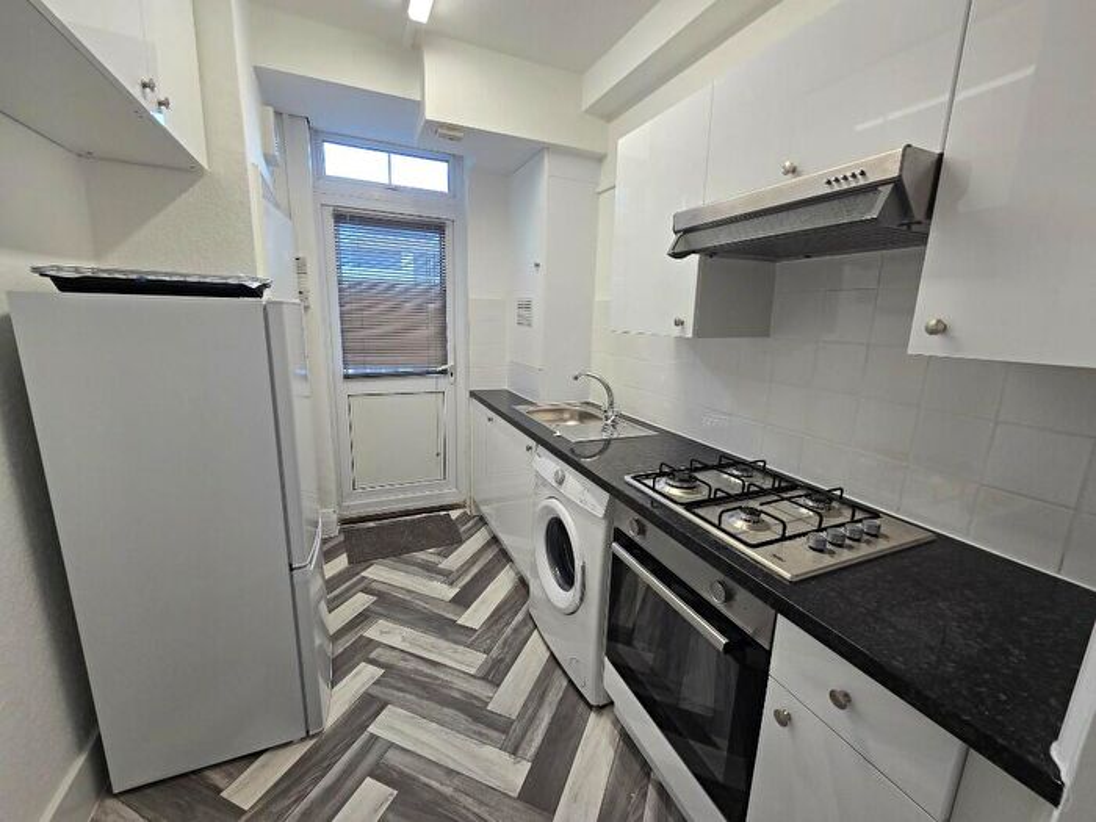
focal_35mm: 13
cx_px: 548
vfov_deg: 89.9
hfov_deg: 106.2
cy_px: 411
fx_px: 412
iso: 100
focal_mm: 2.2
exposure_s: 1/100
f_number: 2.2
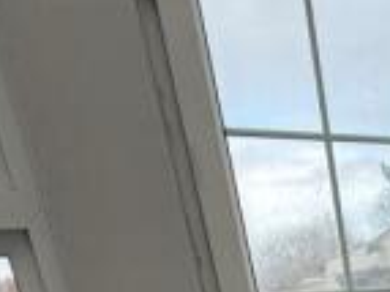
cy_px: 503
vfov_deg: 19.9
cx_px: 520
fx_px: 642
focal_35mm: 57
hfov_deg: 27.6
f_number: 2.2
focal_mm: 2.22
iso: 50
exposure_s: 1/269
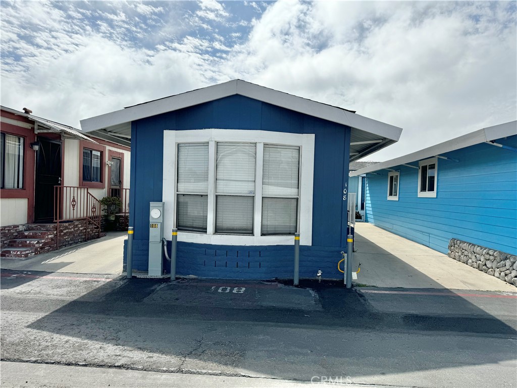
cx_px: 258
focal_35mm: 24
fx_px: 358
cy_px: 194
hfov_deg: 71.6
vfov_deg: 56.8
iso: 80
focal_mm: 6.76
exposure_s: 1/12346
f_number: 1.78
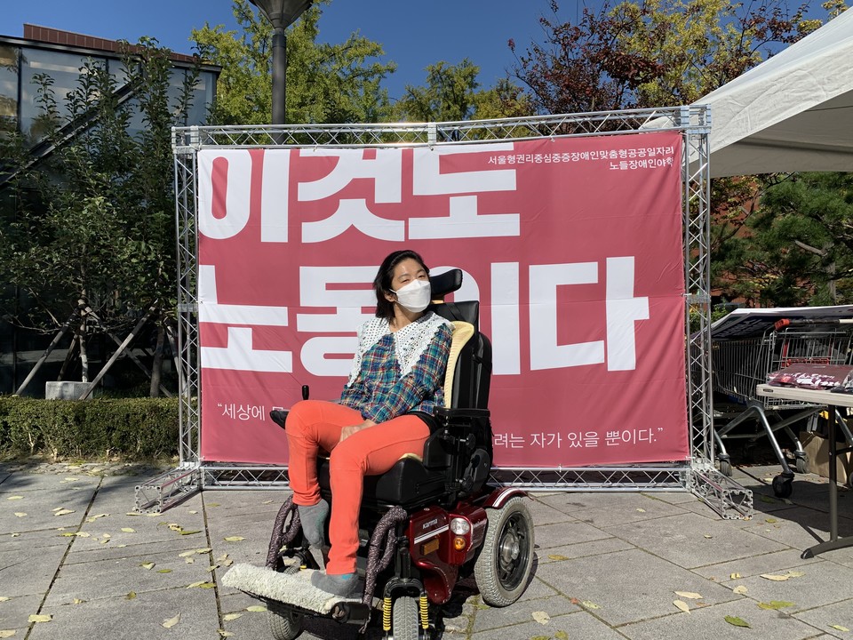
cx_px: 426
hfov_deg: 67.3
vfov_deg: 53.1
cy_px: 320
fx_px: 641
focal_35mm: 26
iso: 25
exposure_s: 1/3937
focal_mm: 4.25
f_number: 1.8
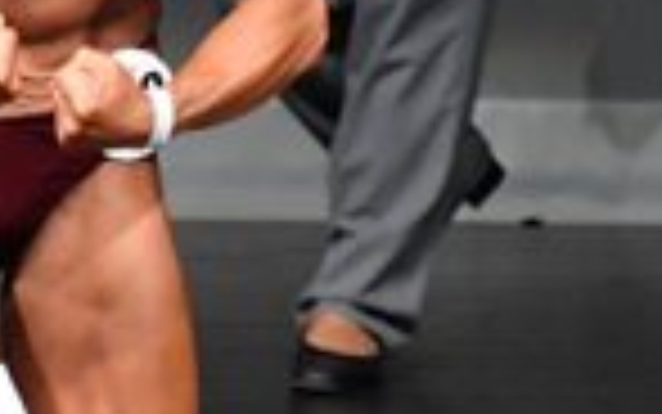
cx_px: 408
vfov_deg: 0.8
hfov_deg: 1.2
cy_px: 374
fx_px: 30574
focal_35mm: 1694
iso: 5000
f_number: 5.6
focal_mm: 210
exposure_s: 1/400
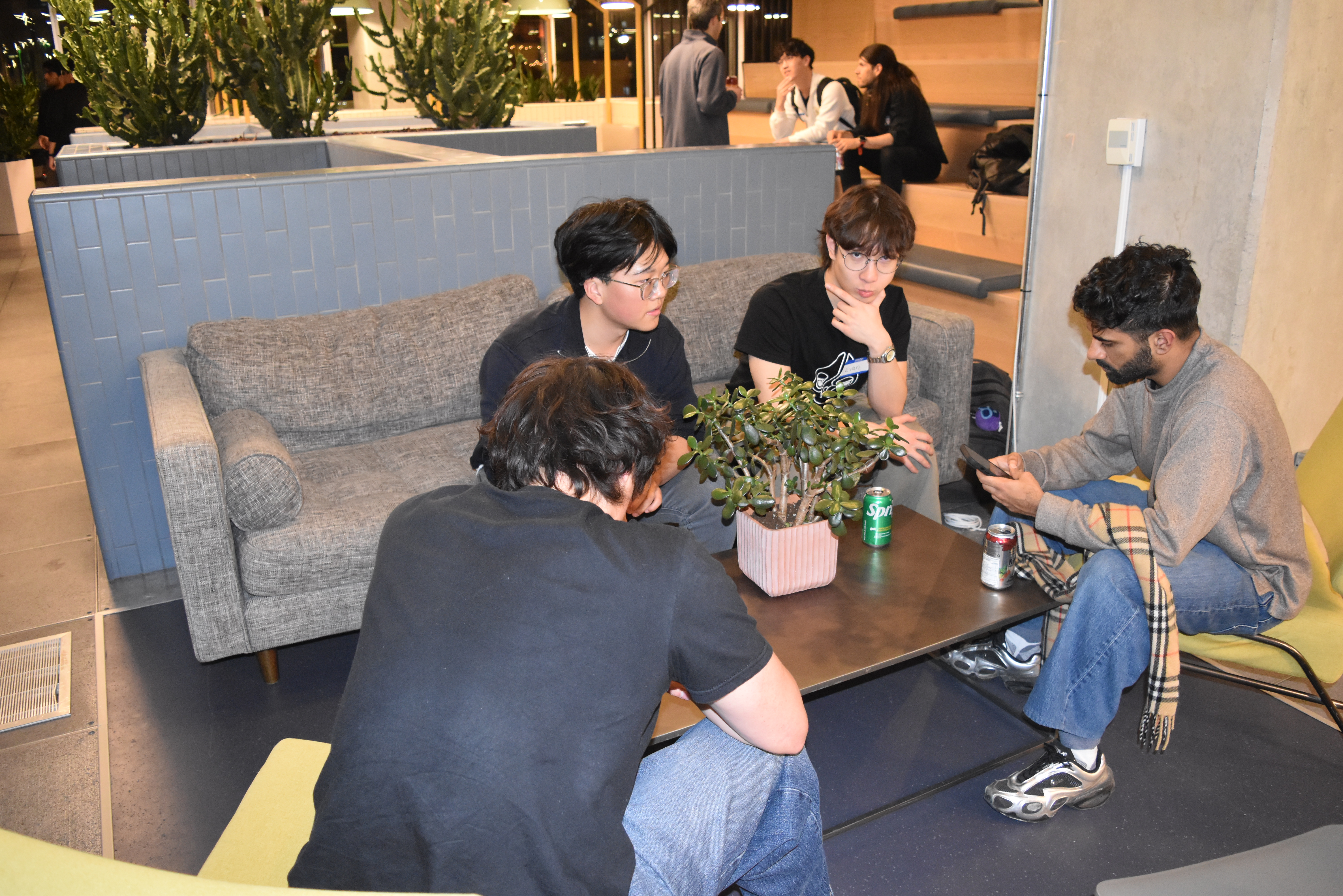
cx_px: 672
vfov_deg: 47.9
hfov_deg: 67.4
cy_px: 448
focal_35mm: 27
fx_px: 1007
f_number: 3.5
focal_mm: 18
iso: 2500
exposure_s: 1/60
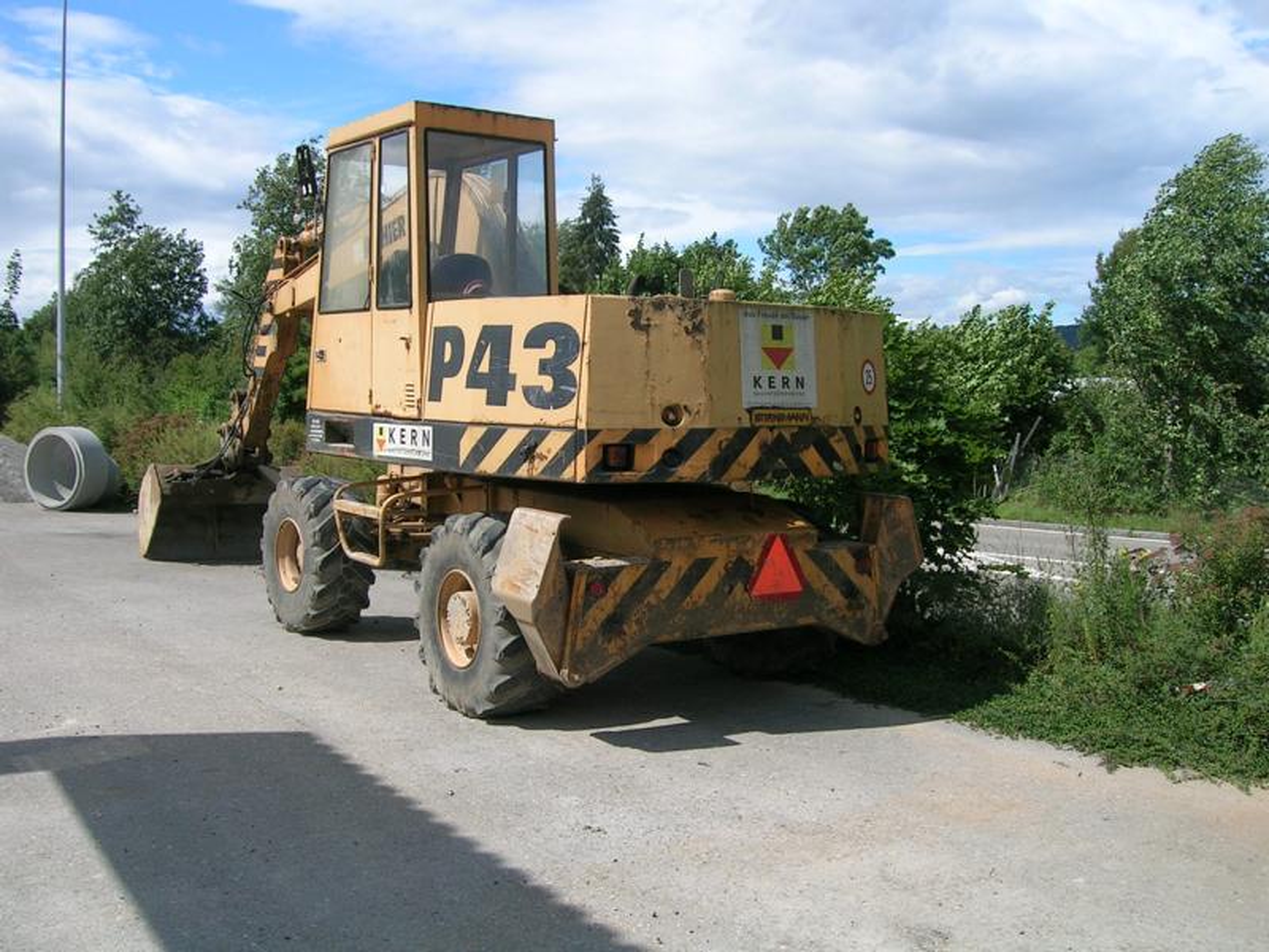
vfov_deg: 40.7
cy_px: 476
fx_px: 1283
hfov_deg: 52.6
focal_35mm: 35
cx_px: 634
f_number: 4.8
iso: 50
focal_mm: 5.4
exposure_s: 1/488
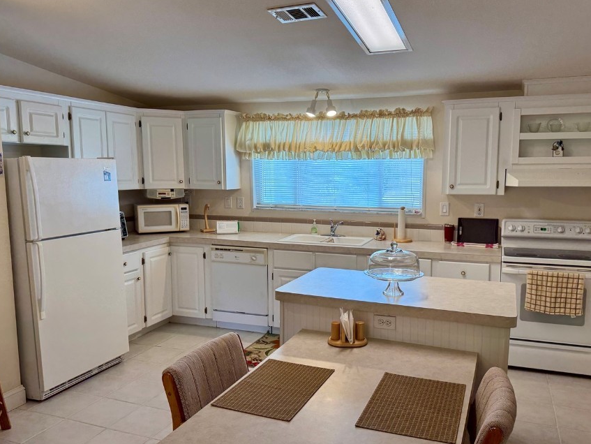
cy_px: 228
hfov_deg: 61.6
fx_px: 495
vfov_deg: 48.3
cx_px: 317
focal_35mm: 29
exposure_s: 1/120
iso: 100
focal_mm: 6.76
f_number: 1.78
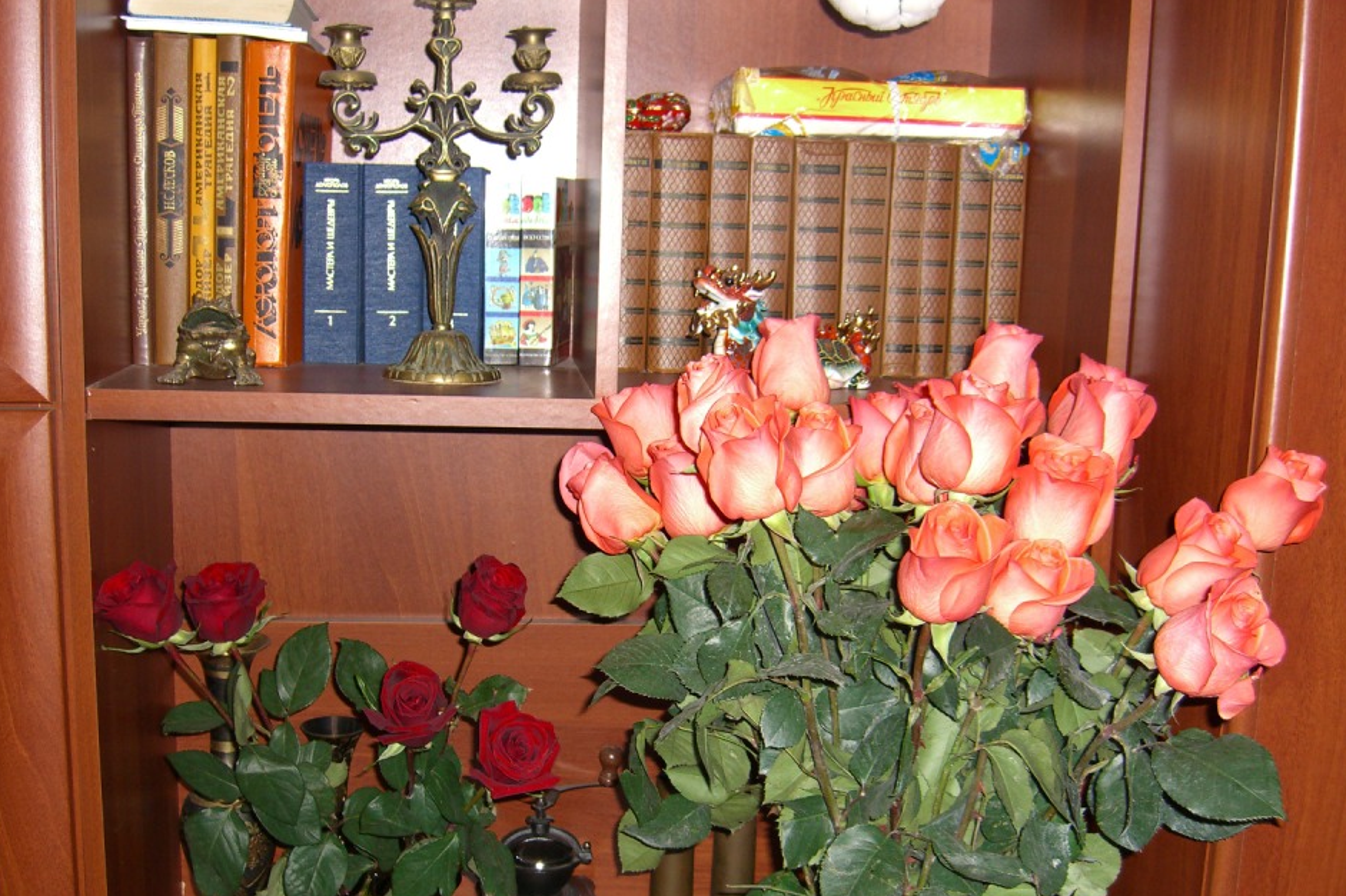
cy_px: 547
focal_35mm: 43
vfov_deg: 31.1
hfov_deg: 45.4
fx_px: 1607
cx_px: 657
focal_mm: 7.9
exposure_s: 1/60
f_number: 2.8
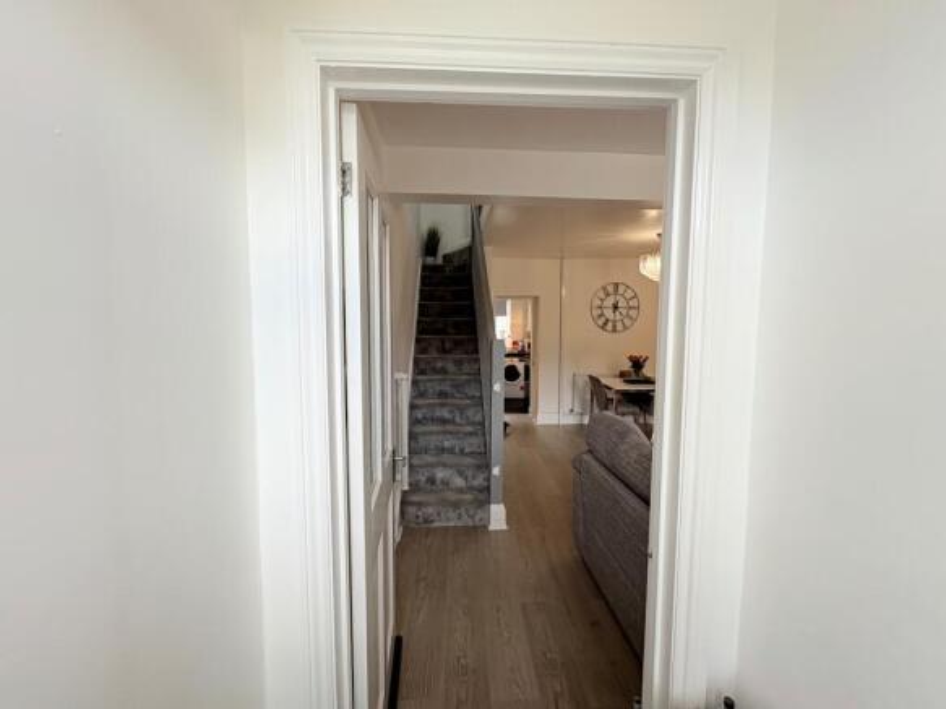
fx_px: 383
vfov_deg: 85.7
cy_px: 354
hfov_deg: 102.1
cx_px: 473
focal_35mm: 14
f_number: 2.2
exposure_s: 1/99
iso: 125
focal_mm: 2.22
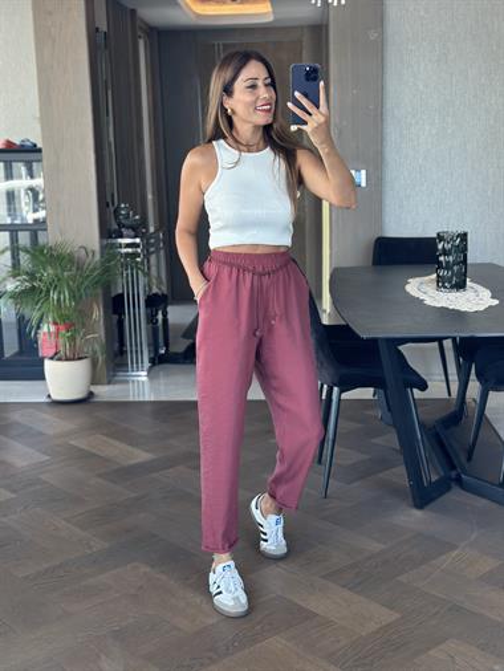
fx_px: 931
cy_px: 336
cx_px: 252
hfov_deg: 30.3
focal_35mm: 48
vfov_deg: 39.6
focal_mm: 6.86
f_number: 1.78
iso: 125
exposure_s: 1/84
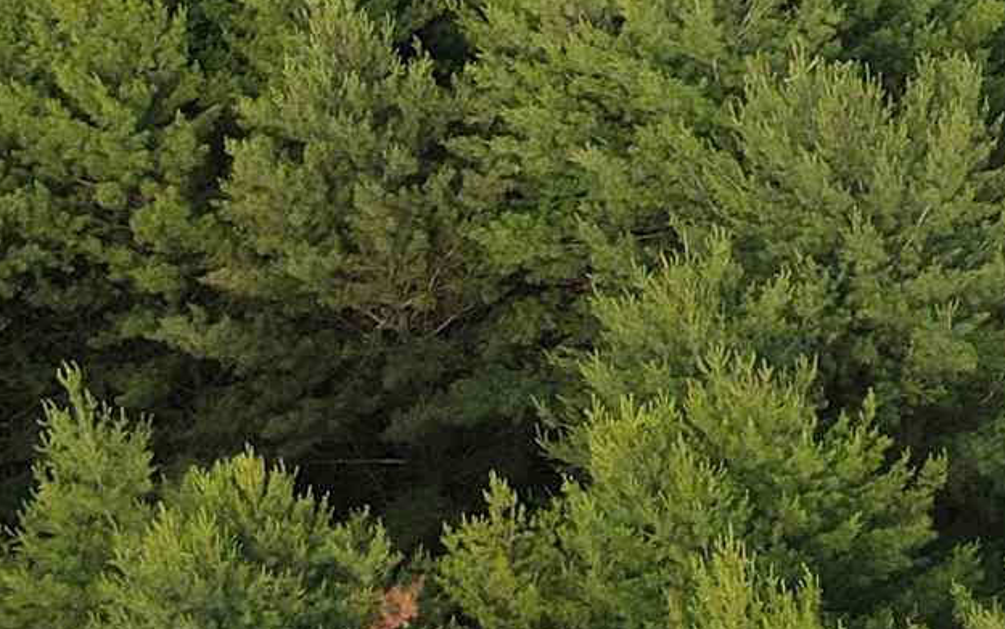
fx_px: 3425
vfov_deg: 9.8
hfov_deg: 13.8
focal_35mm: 125
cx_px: 2084
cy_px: -623
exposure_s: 1/160
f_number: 2.8
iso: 100
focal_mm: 4.5
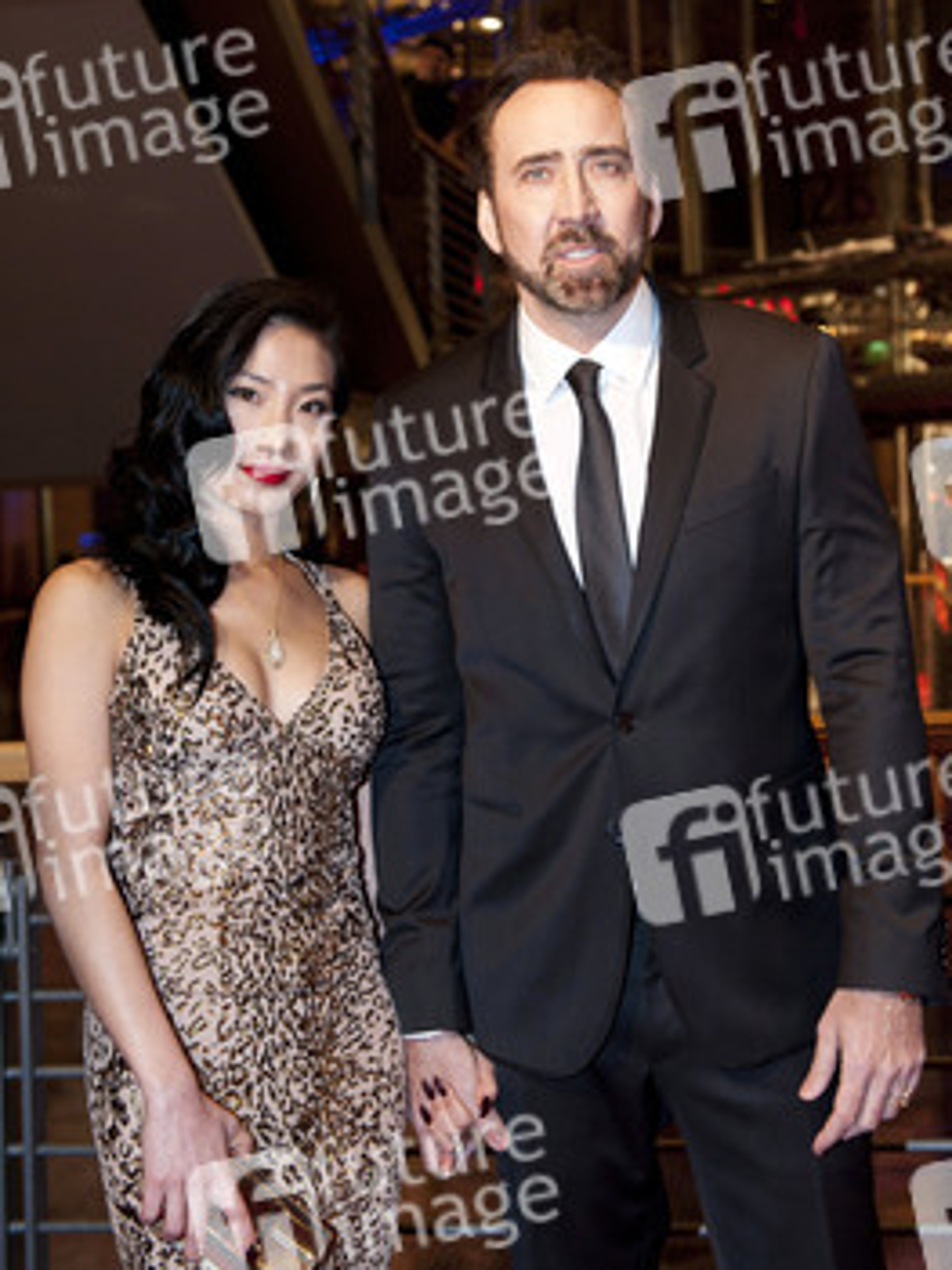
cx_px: 480
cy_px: 659
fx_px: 1688
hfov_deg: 31.5
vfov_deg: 41.2
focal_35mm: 46
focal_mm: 42
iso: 1600
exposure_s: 1/160
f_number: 4
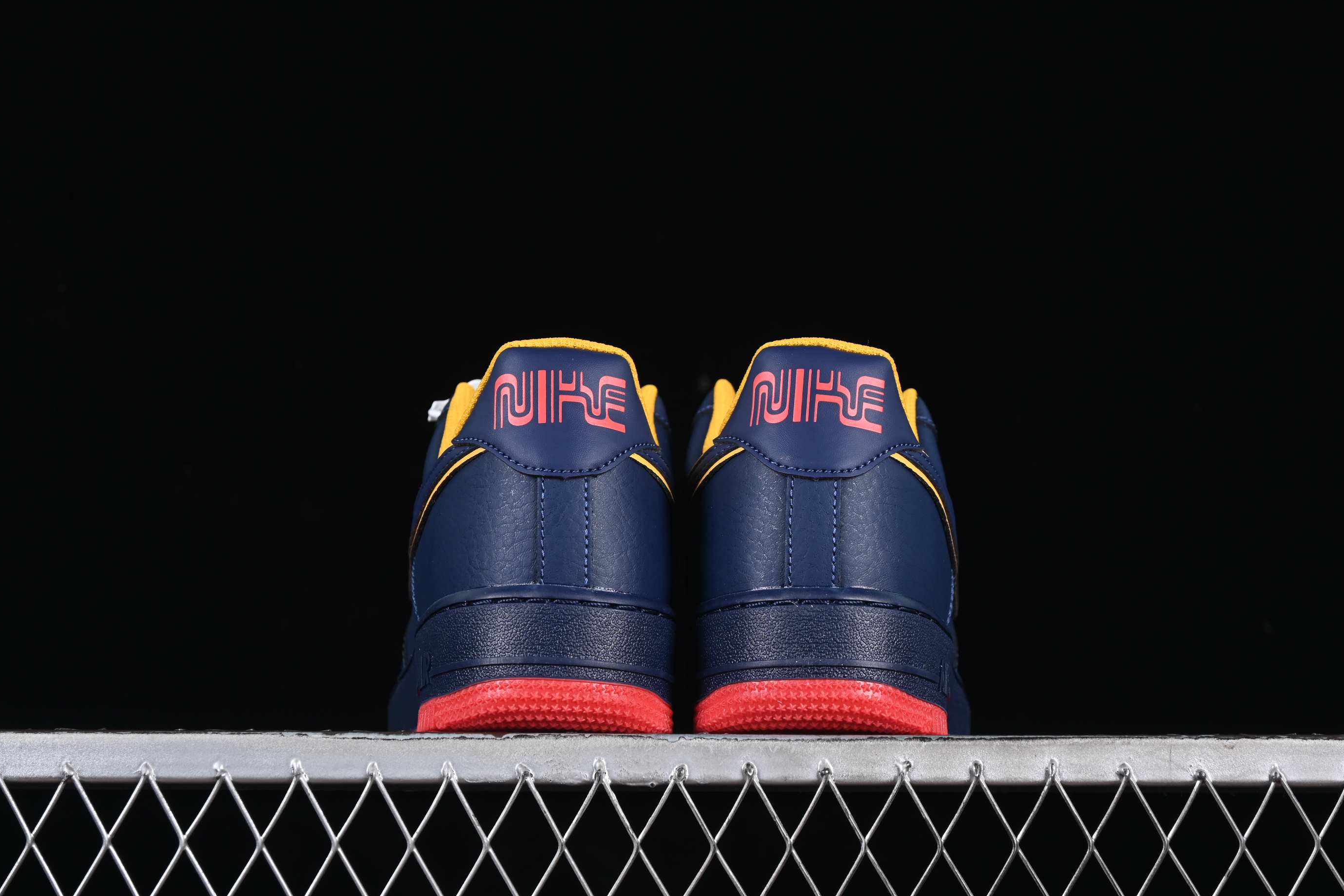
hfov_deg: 26.6
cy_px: 450
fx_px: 2837
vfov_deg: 18.0
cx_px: 676
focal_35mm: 76
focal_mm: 50
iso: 160
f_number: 6.3
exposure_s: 1/60
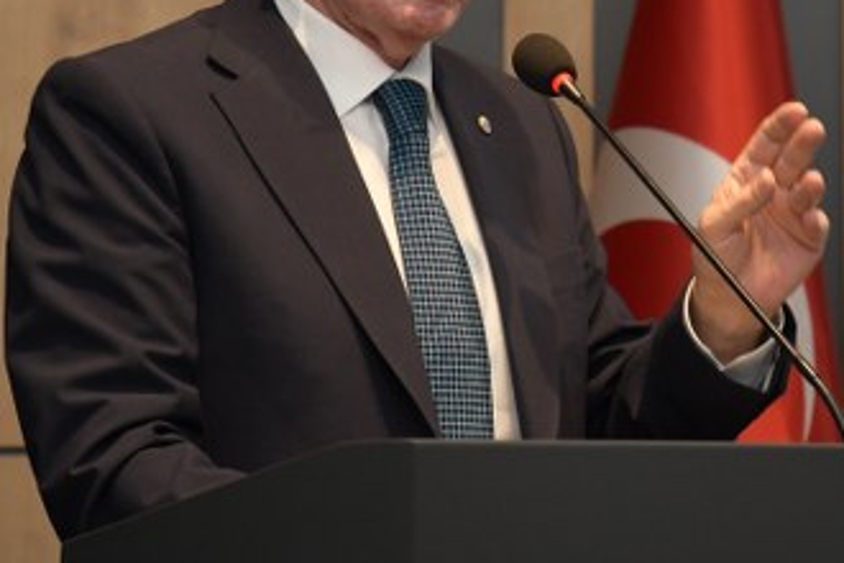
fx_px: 5462
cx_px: 691
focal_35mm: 233
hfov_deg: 8.8
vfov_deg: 5.9
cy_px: 24
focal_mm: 80
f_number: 4
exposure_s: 1/200
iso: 1600
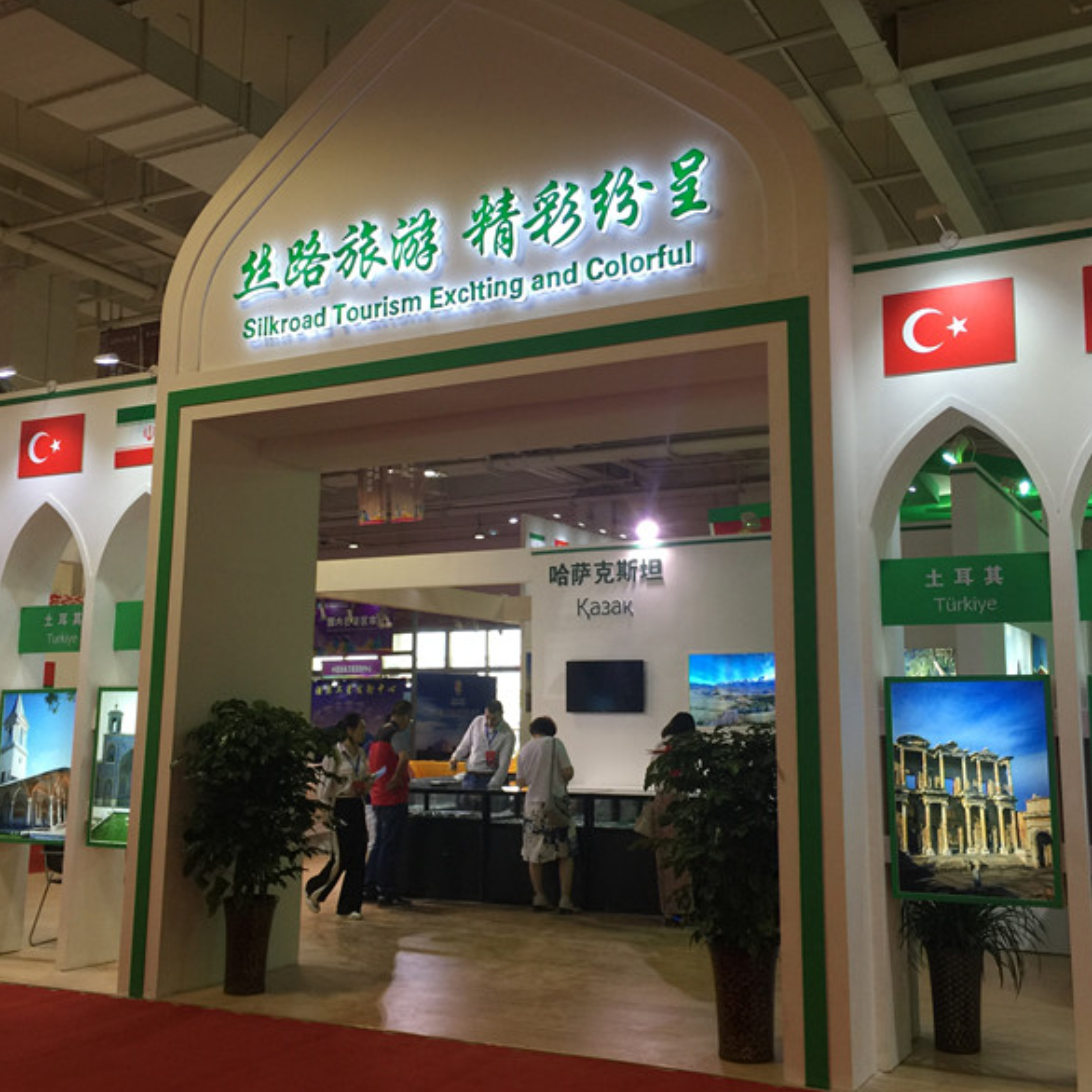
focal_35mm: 35
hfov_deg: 47.2
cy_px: 548
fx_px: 1249
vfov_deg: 47.2
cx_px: 574
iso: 32
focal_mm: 4.15
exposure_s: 1/33
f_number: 2.2
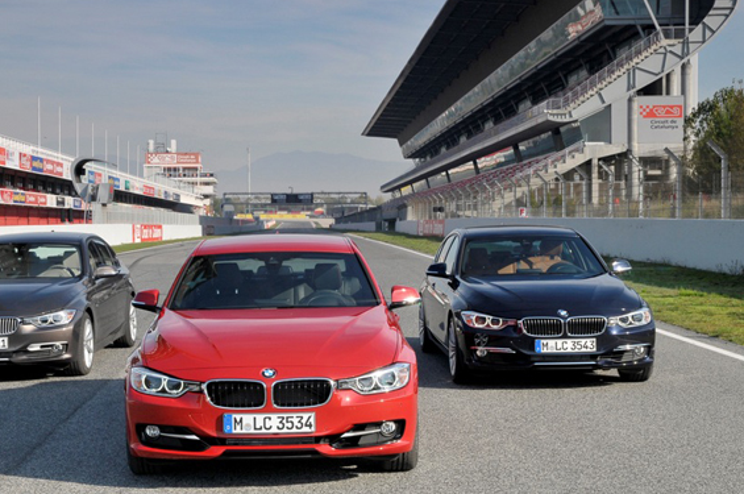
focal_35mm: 64
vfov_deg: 21.2
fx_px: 1321
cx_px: 284
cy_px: 223
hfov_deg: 31.3
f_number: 11
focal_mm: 34
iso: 280
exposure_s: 1/180
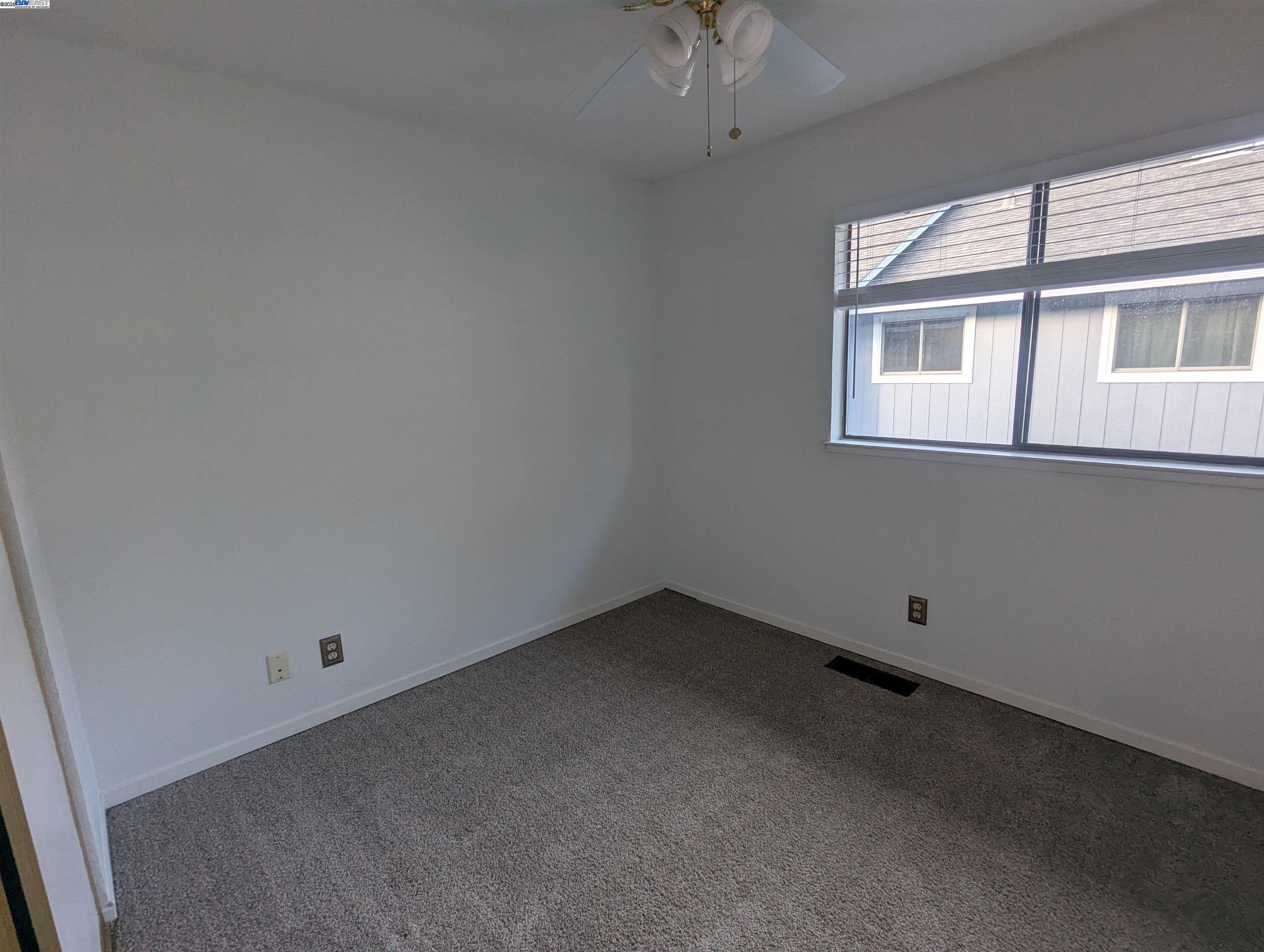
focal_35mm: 16
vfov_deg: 78.2
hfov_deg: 94.4
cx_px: 632
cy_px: 476
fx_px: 585
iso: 54
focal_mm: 2.35
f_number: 2.2
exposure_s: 1/89.7
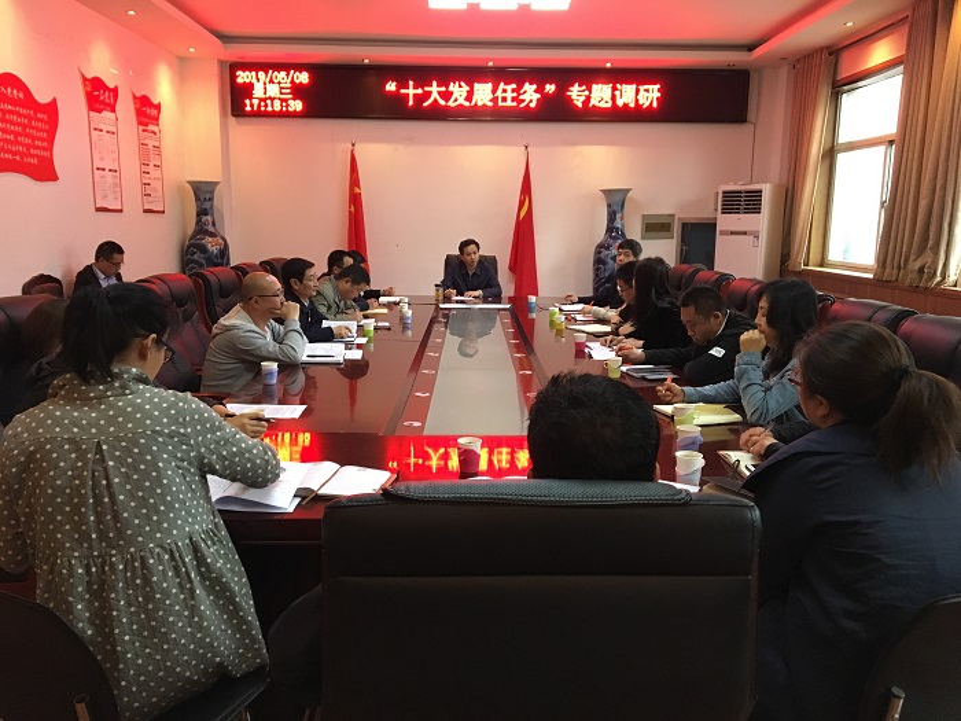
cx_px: 480
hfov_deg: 61.7
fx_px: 805
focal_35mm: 29
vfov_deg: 48.2
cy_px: 360
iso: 200
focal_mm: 4.15
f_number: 2.2
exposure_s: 1/25
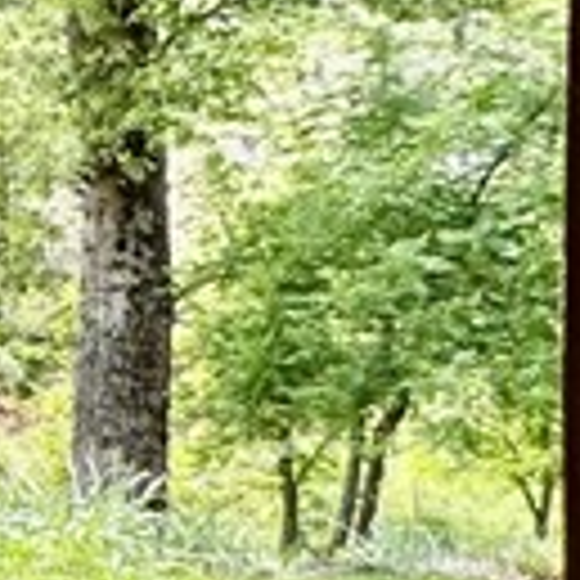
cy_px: 297
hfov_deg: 10.0
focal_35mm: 98
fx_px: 1858
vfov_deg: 17.7
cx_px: -1376
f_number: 2.2
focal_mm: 2.22
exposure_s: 1/636
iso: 40
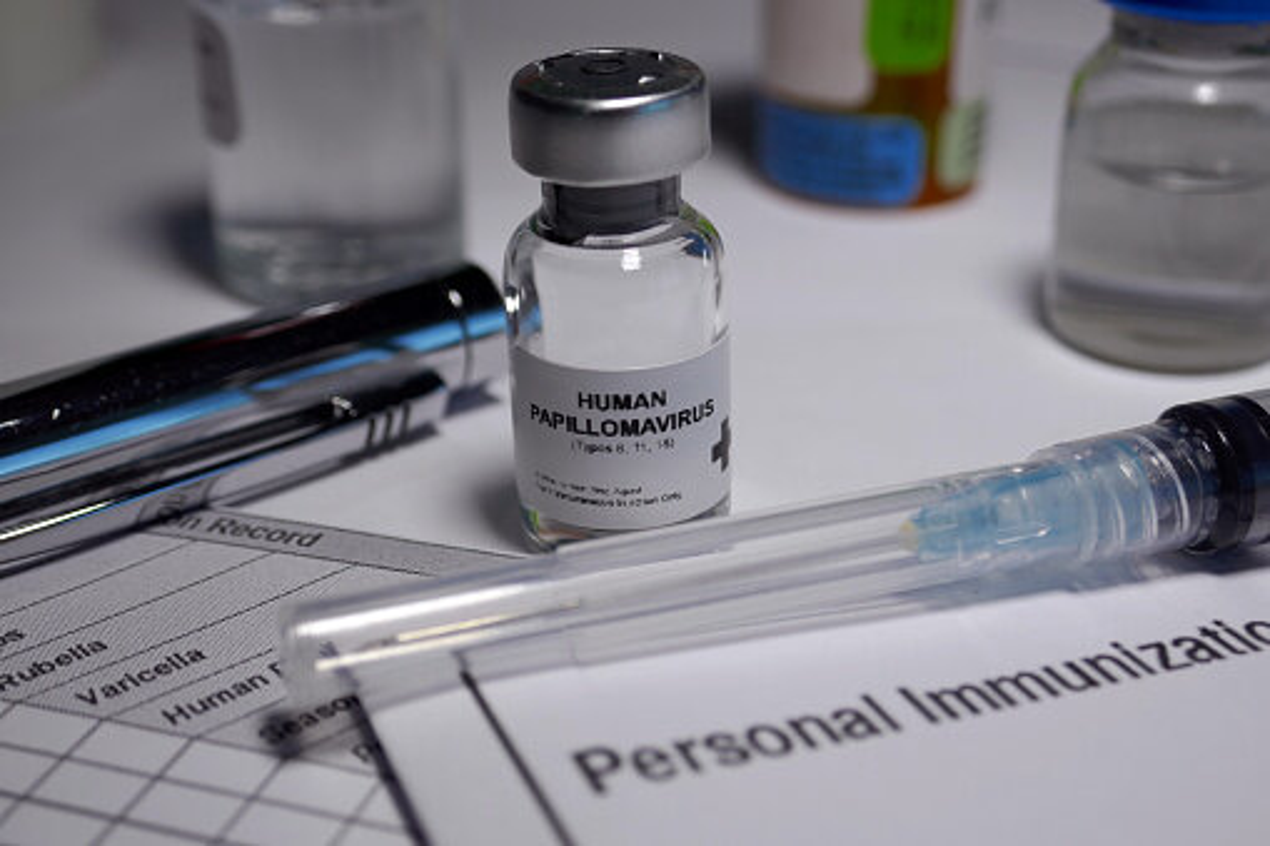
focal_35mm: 50
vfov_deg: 27.0
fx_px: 1763
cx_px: 635
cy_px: 423
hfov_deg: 39.6
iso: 125
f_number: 4.1
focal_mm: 18.2
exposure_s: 1/400
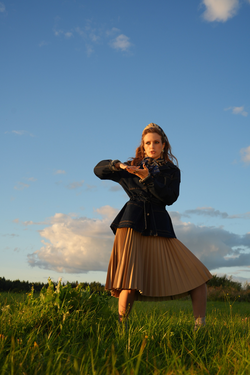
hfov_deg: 29.9
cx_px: 125
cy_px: 188
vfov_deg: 43.6
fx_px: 469
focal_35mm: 45
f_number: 6.3
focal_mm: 45
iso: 250
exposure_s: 1/400
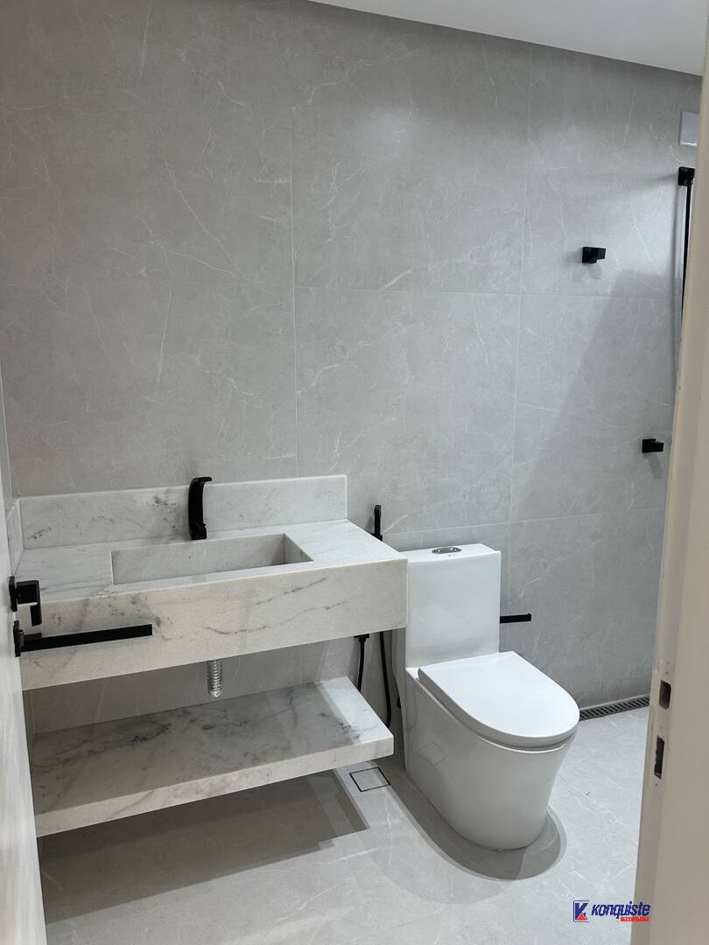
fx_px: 655
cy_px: 472
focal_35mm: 24
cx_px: 354
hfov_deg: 56.8
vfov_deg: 71.6
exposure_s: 1/120
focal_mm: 6.86
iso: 125
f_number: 1.78
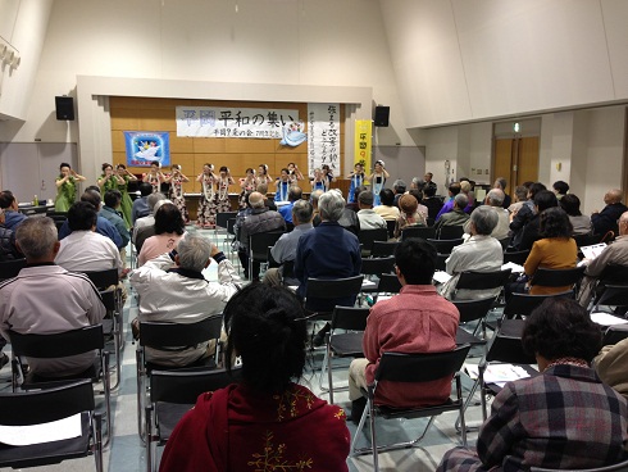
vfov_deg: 43.0
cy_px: 236
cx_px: 314
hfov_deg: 55.3
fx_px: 599
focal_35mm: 33
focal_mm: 4.13
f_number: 2.4
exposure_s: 1/20
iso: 50
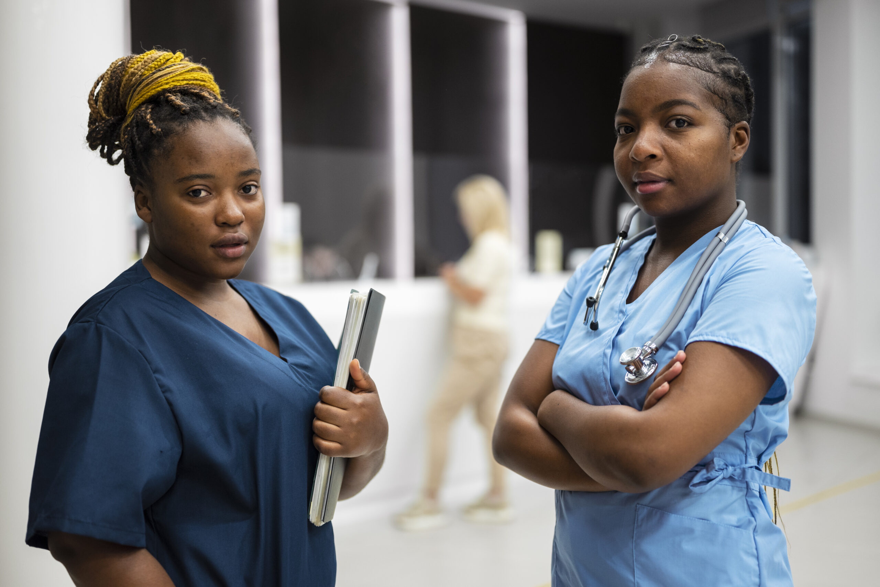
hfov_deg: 39.6
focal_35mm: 50
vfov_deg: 27.0
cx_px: 440
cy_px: 294
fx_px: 1223
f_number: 1.8
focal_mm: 50
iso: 640
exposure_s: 1/200
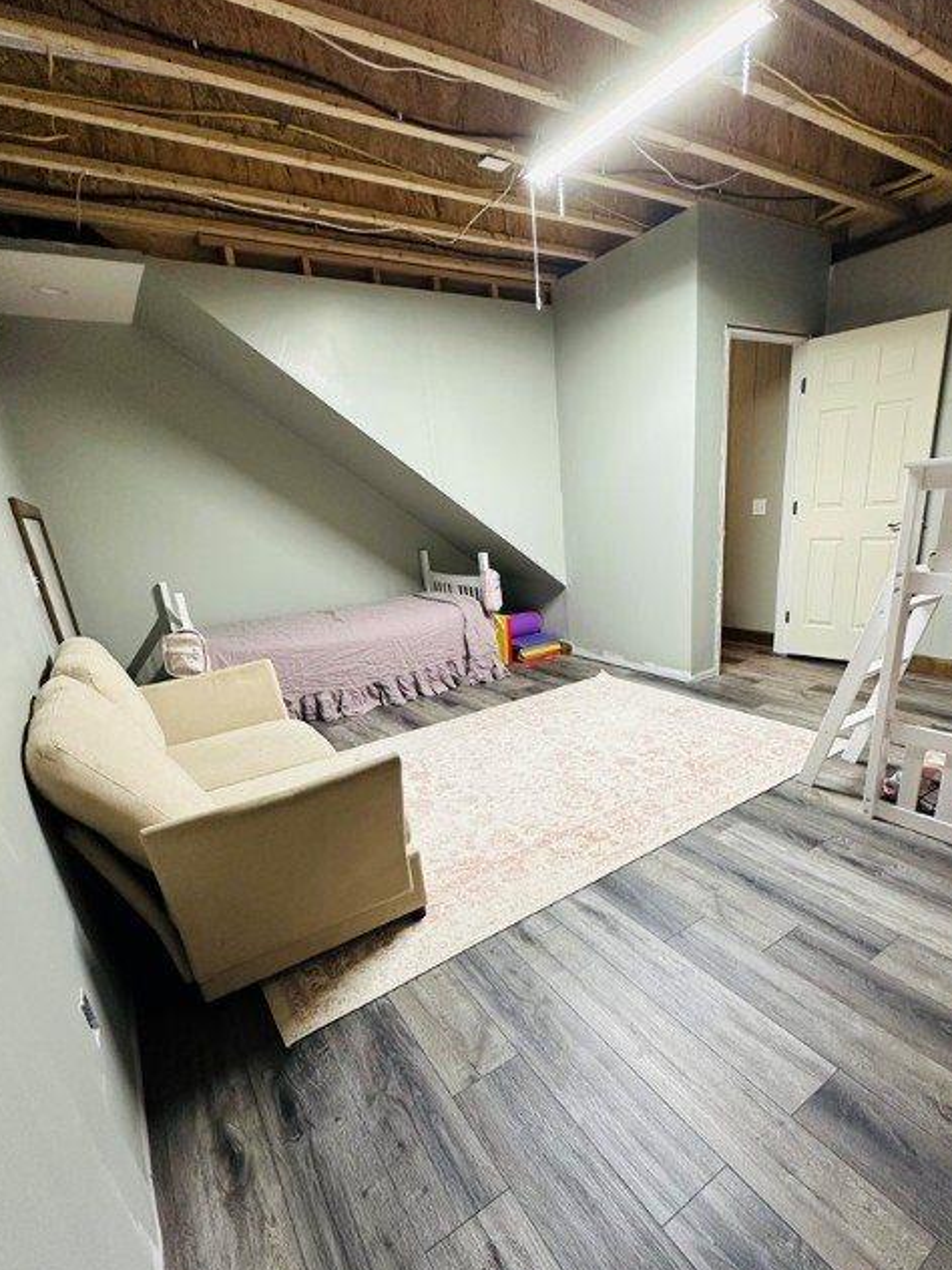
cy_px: 717
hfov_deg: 74.4
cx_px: 532
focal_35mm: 17
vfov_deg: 90.5
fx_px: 623
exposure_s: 1/60
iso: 200
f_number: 2.2
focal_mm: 2.22
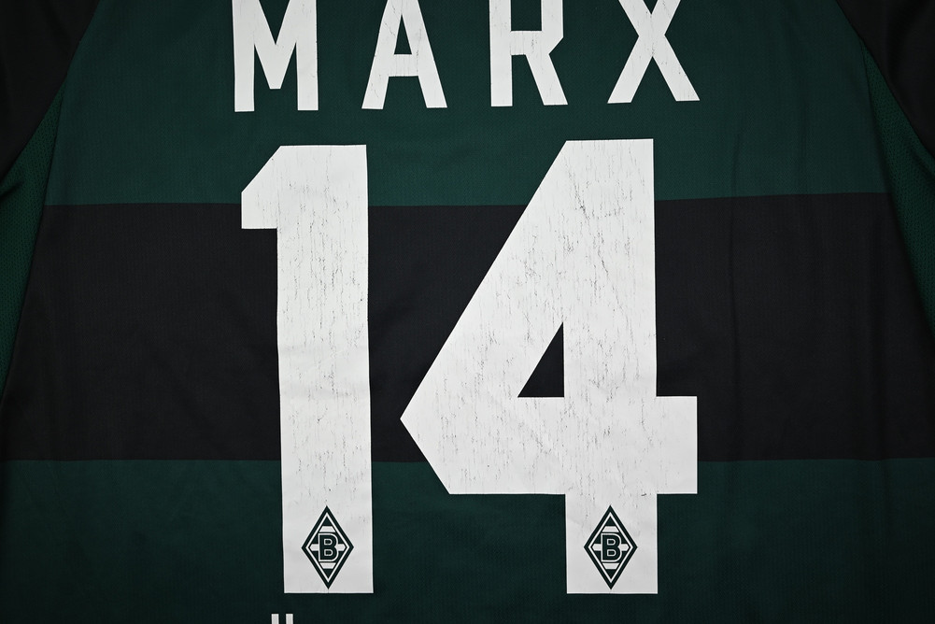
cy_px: 312
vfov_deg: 36.9
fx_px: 935
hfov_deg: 53.1
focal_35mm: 36
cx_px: 468
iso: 200
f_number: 5
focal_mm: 36
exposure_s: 1/125
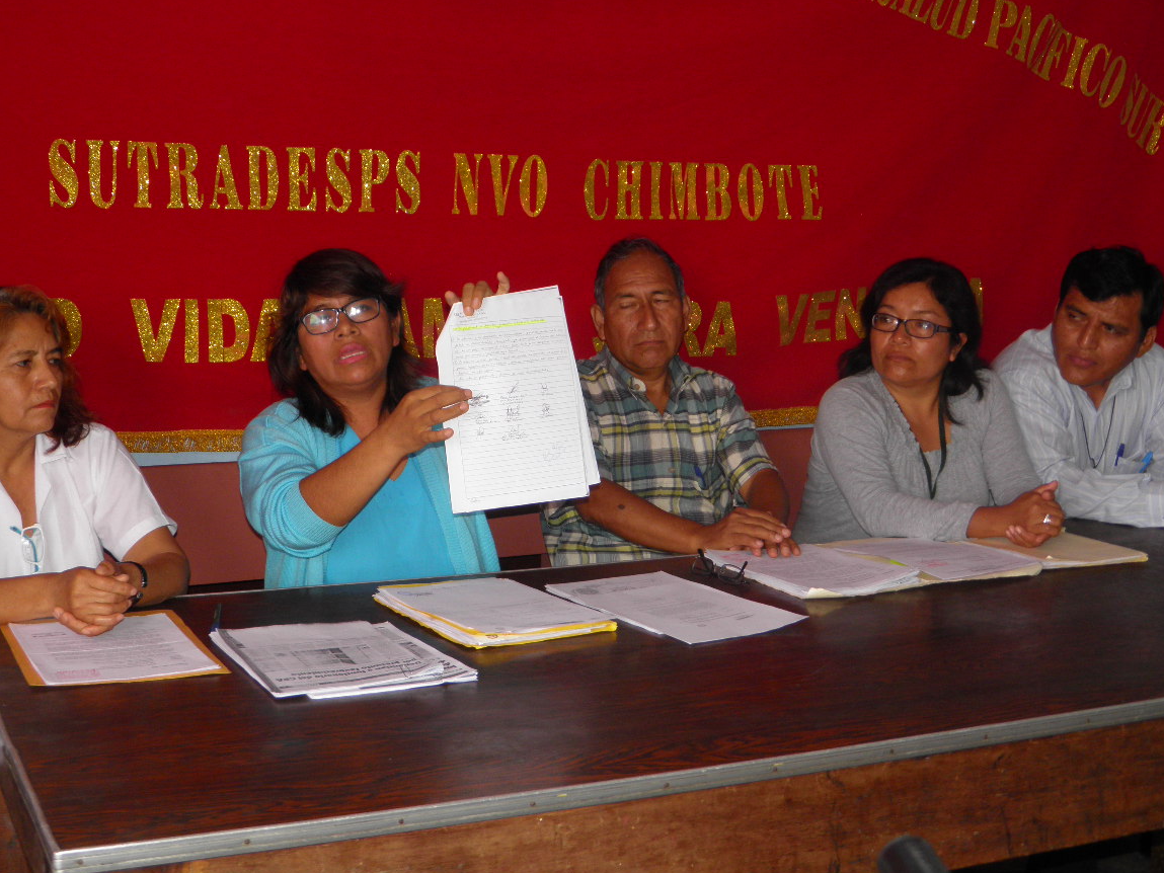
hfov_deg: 38.9
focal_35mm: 49
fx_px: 1648
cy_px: 408
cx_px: 534
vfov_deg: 29.7
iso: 100
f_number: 3.3
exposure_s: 1/60
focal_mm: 7.9
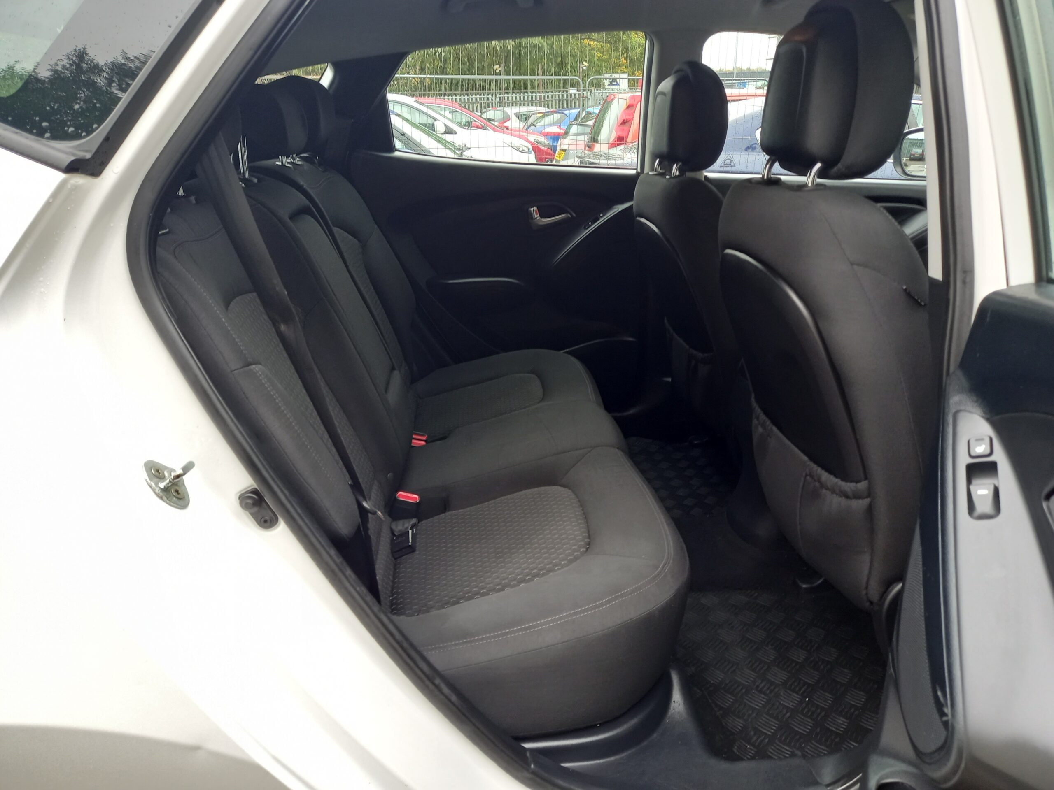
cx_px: 527
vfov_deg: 54.9
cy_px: 395
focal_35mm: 25
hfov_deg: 69.4
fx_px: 761
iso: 160
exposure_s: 1/40
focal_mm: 4.6
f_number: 2
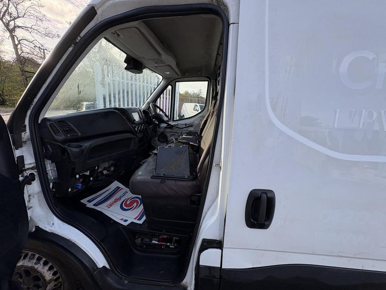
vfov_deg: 85.7
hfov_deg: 102.1
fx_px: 156
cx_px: 193
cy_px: 145
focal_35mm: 14
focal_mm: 2.22
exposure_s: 1/260
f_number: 2.2
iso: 40
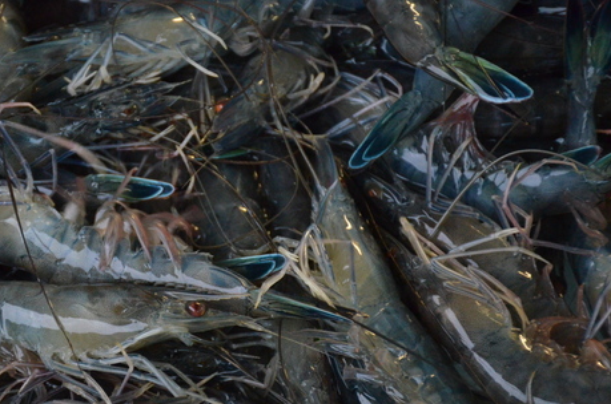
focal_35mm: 209
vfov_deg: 6.5
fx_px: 3540
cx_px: 189
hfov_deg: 9.9
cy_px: 250
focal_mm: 100
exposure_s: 1/80
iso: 4000
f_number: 5.6
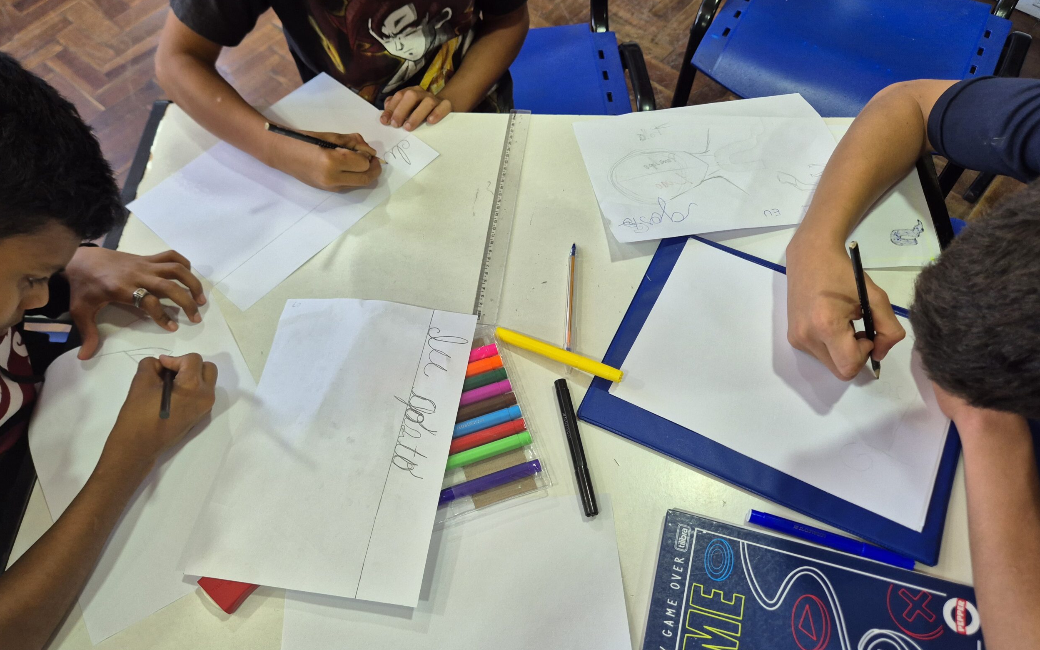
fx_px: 709
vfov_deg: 49.2
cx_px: 529
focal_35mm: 25
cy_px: 362
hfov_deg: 72.5
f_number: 1.8
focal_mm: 5.4
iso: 250
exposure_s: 1/120
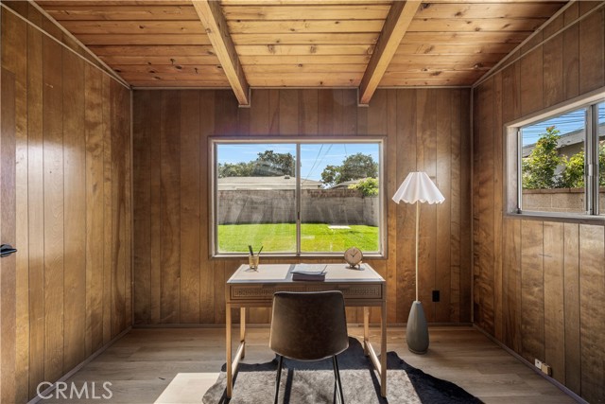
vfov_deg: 73.8
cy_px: 202
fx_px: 269
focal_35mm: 16
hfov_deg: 96.7
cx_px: 302
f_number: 8
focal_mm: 16
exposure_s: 1/25
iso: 100
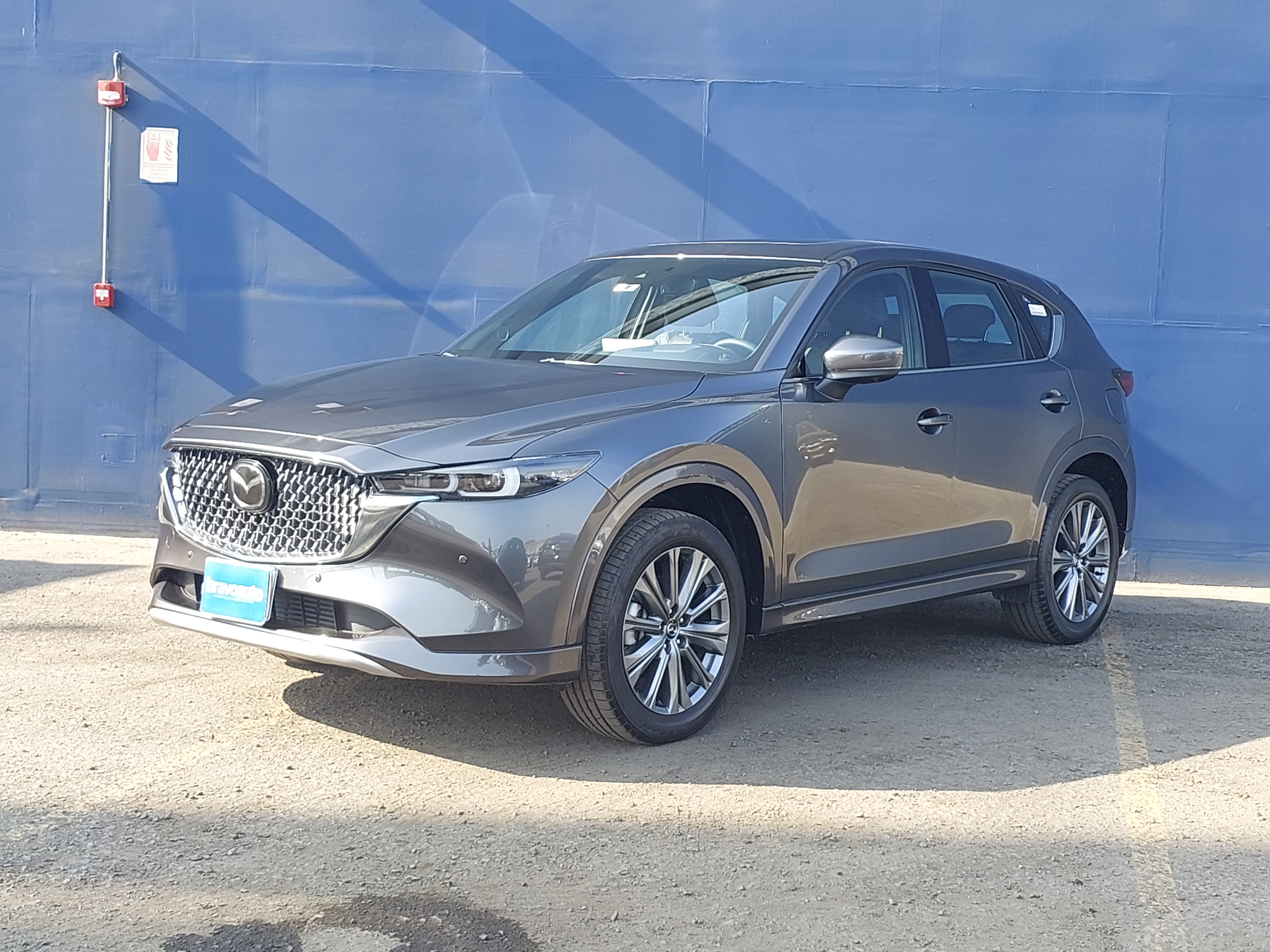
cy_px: 476
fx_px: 844
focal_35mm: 23
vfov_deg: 58.9
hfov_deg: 73.9
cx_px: 635
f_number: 1.8
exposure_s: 1/129
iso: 25
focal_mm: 5.06
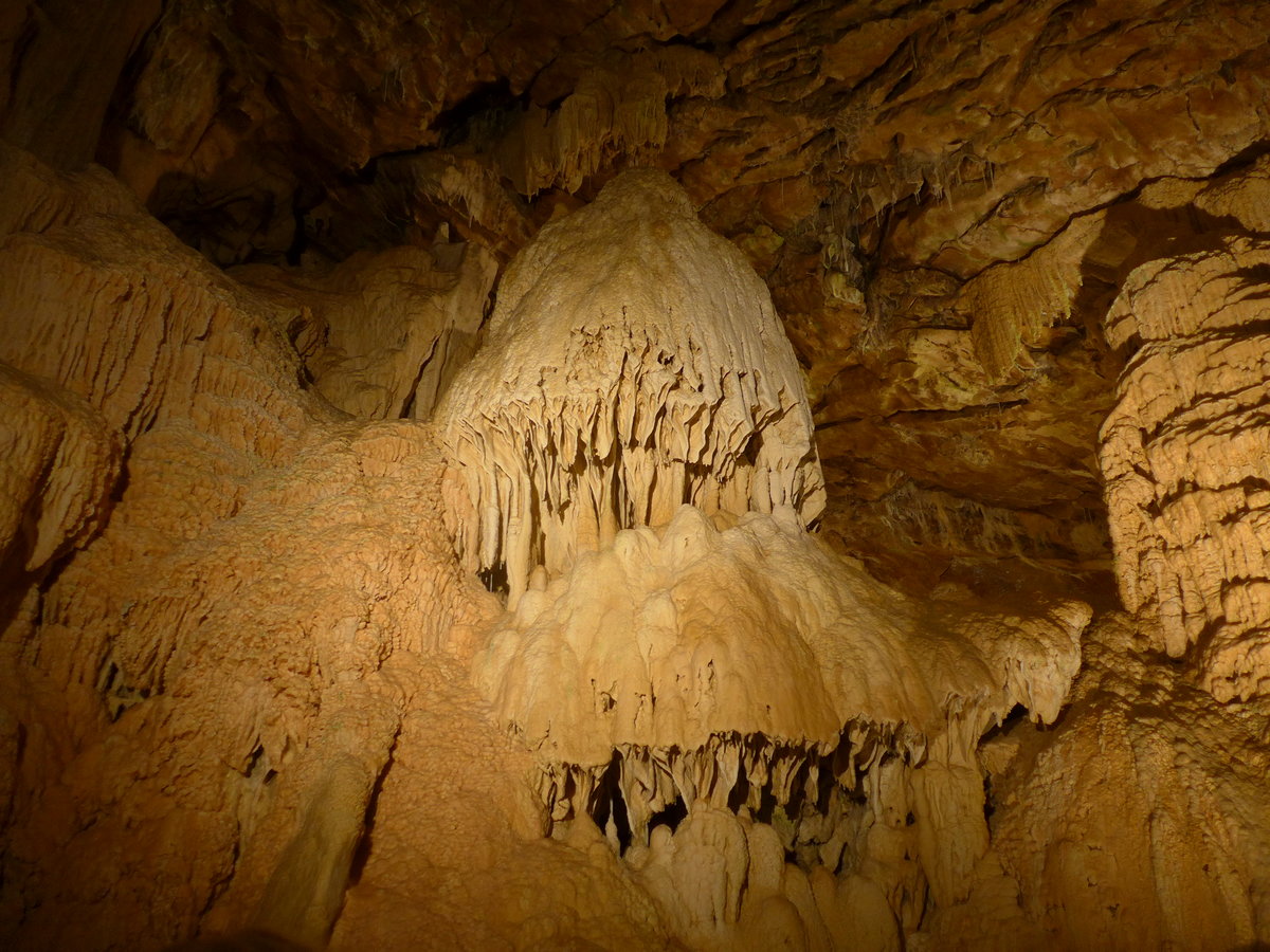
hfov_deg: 61.7
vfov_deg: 48.2
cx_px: 635
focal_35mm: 29
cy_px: 476
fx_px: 1064
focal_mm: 6
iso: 400
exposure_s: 1/25
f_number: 2
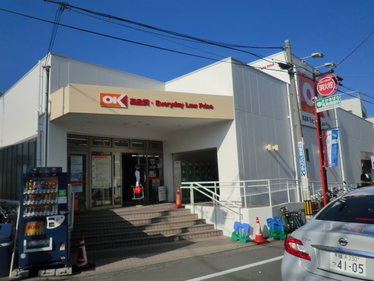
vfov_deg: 53.1
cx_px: 187
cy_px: 140
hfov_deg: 67.3
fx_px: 281
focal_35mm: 26
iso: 50
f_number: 7.9
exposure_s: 1/320
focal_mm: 4.7
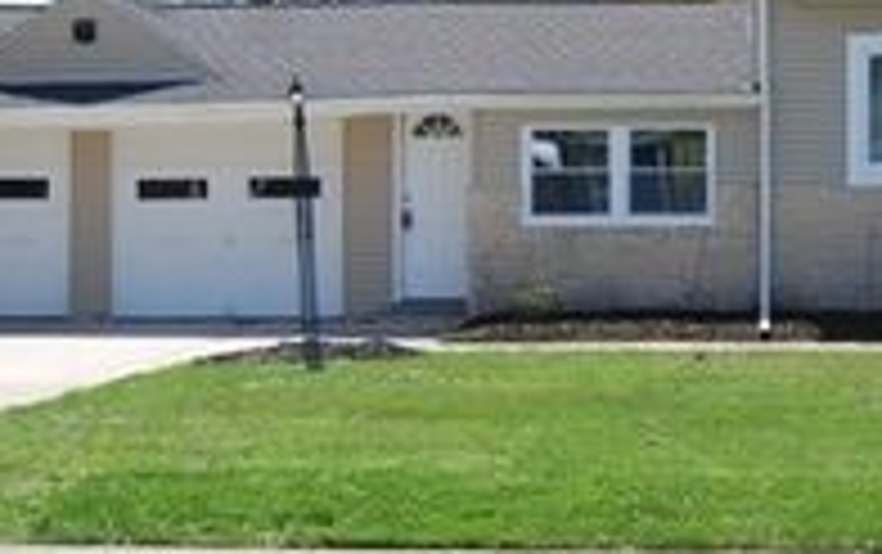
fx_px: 1877
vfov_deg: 16.8
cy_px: 236
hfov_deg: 25.8
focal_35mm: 78
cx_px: 756
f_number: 4
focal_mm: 20
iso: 160
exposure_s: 1/1000
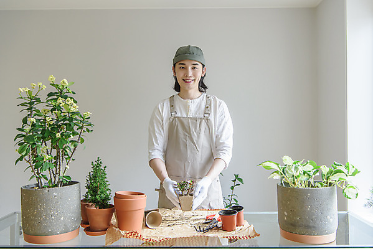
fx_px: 363
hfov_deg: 54.4
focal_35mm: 35
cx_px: 186
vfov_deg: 37.9
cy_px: 124
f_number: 5
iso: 800
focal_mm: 35
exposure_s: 1/200
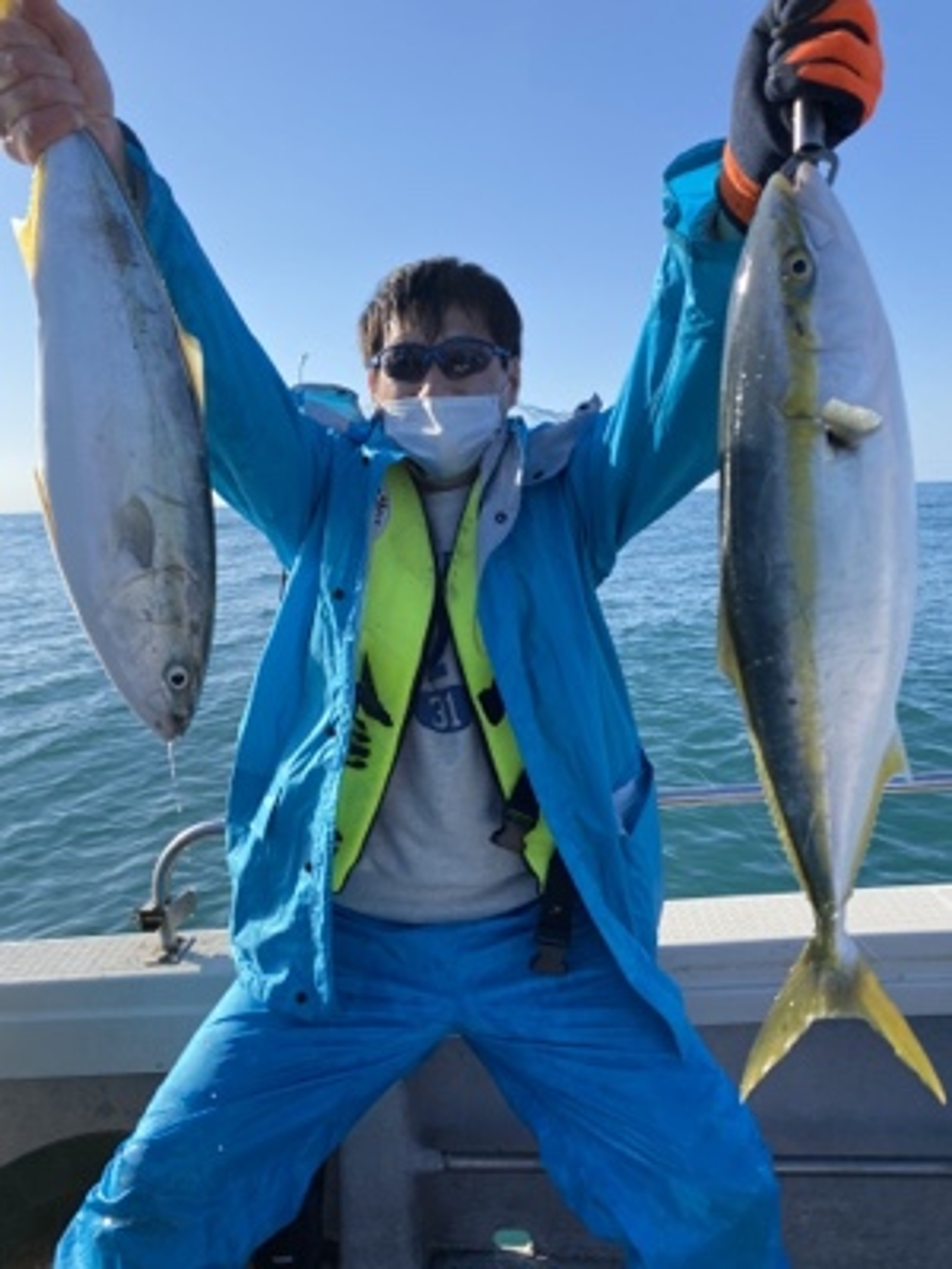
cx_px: 476
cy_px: 634
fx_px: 953
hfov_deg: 53.1
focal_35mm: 26
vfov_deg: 67.3
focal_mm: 4.25
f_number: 1.8
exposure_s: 1/2105
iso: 32
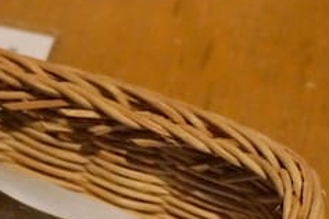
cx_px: -174
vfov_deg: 9.3
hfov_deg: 13.2
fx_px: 1340
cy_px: 151
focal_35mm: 147
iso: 3200
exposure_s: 1/50
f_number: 4.5
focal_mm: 29
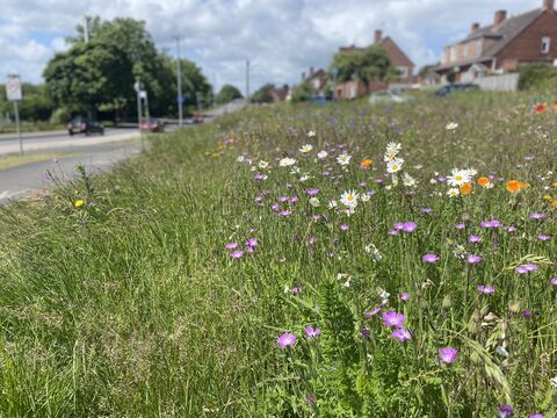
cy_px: 209
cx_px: 278
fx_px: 418
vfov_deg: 53.1
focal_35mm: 26
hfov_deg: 67.3
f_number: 1.8
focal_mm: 4.25
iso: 32
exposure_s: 1/2066
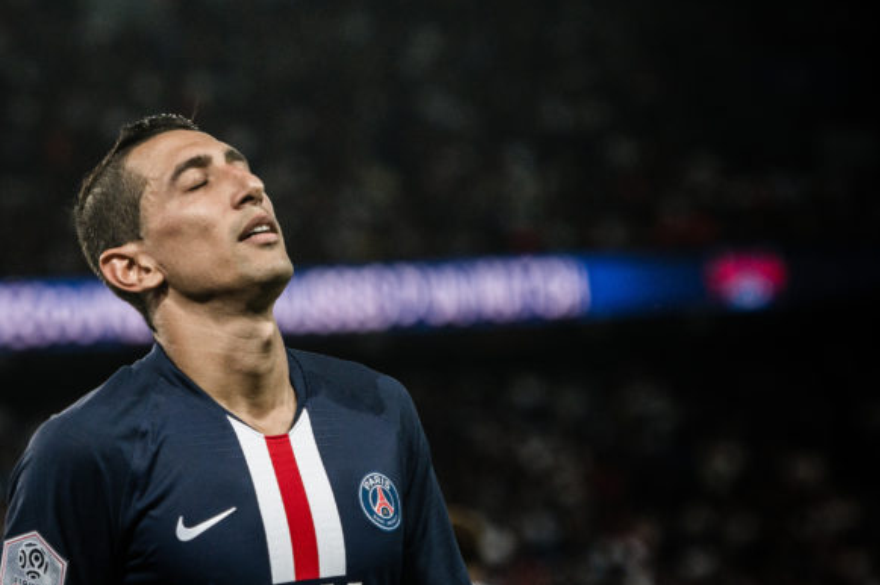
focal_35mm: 291
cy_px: 307
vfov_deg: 4.7
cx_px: 242
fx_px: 7105
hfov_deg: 7.1
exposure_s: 1/1250
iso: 4000
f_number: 4
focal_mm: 165
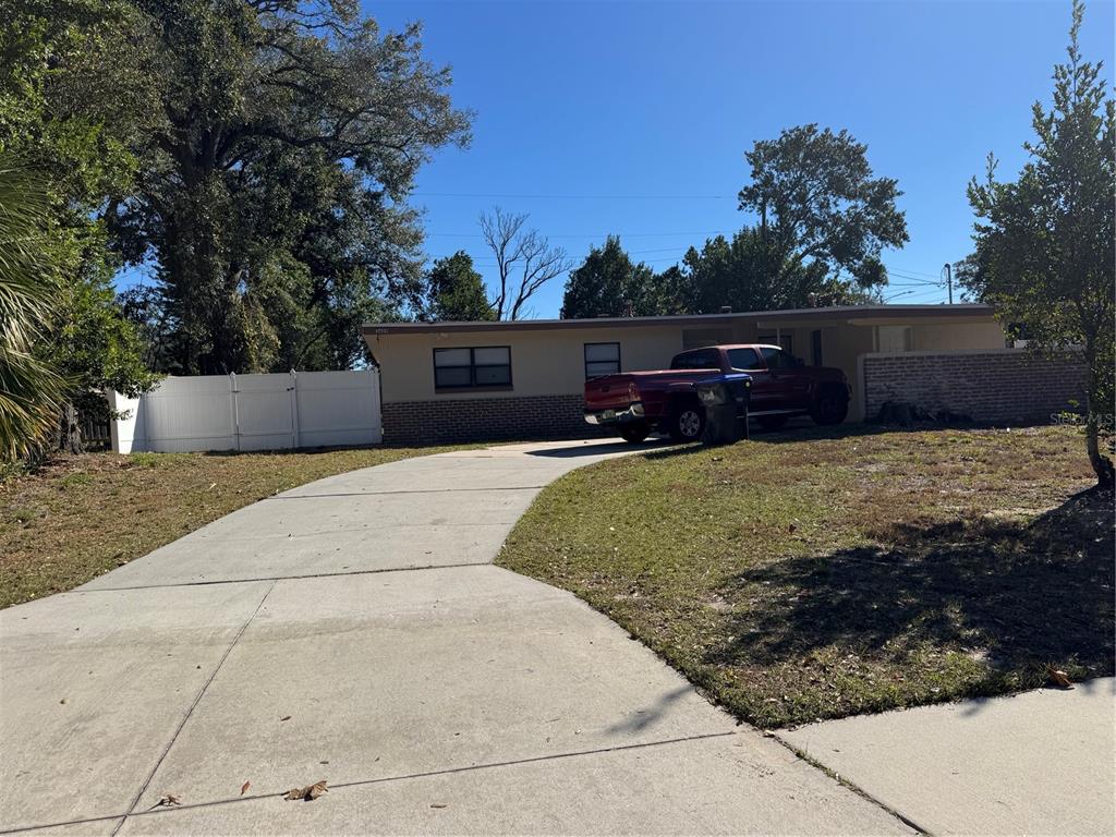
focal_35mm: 24
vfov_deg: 56.8
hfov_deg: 71.6
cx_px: 558
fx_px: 774
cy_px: 418
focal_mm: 6.76
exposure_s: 1/5814
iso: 80
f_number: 1.78
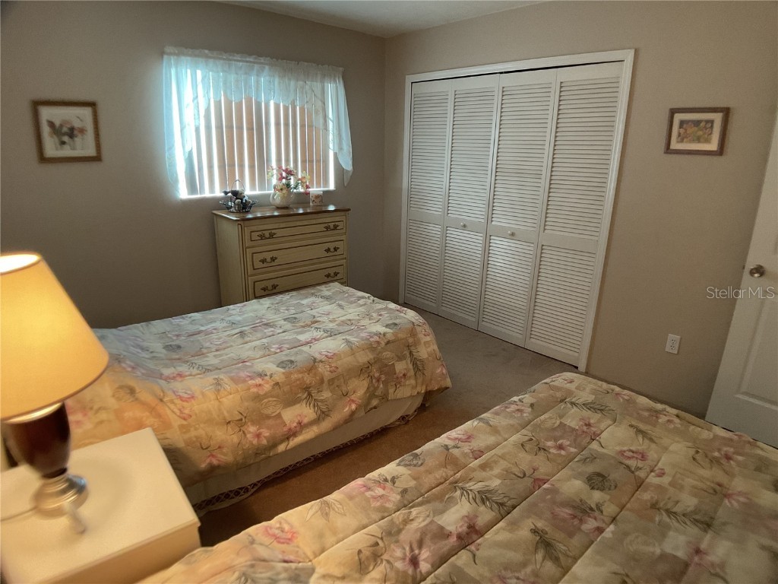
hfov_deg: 61.7
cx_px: 389
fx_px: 652
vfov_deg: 48.2
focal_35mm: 29
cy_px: 292
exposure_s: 1/60
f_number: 1.8
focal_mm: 3
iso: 160
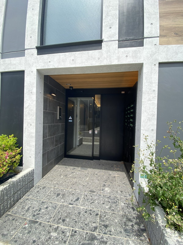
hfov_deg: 89.9
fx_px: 92
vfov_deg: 106.2
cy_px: 122
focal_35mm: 13
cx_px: 92
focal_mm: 1.54
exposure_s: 1/146
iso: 20
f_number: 2.4
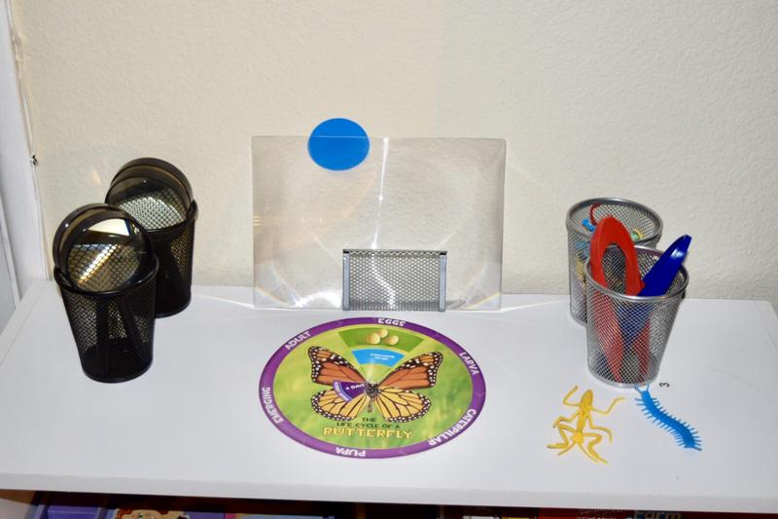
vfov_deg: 25.7
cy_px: 260
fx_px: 1134
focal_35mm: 52
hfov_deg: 37.9
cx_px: 389
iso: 1400
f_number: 4.5
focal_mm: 35
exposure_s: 1/60
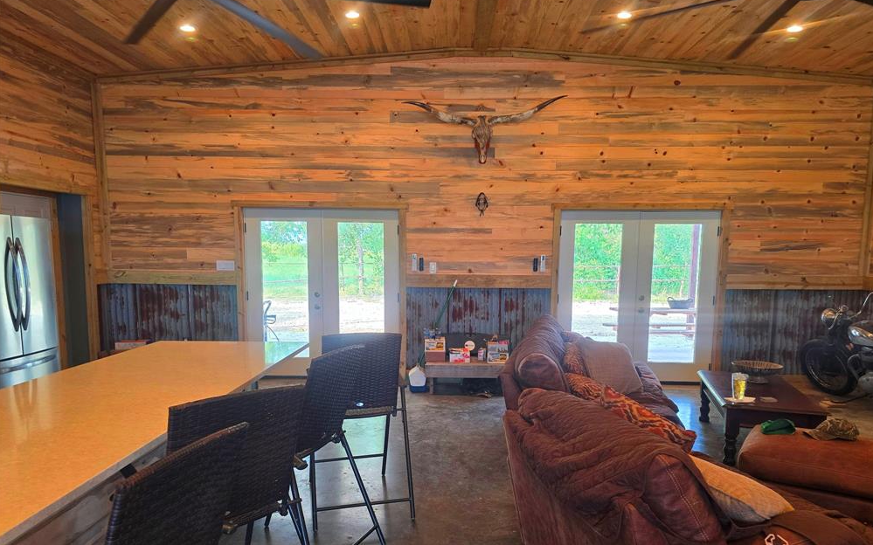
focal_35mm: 25
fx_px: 595
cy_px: 322
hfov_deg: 72.6
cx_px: 443
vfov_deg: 49.0
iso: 160
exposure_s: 1/120
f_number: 1.7
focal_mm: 6.3
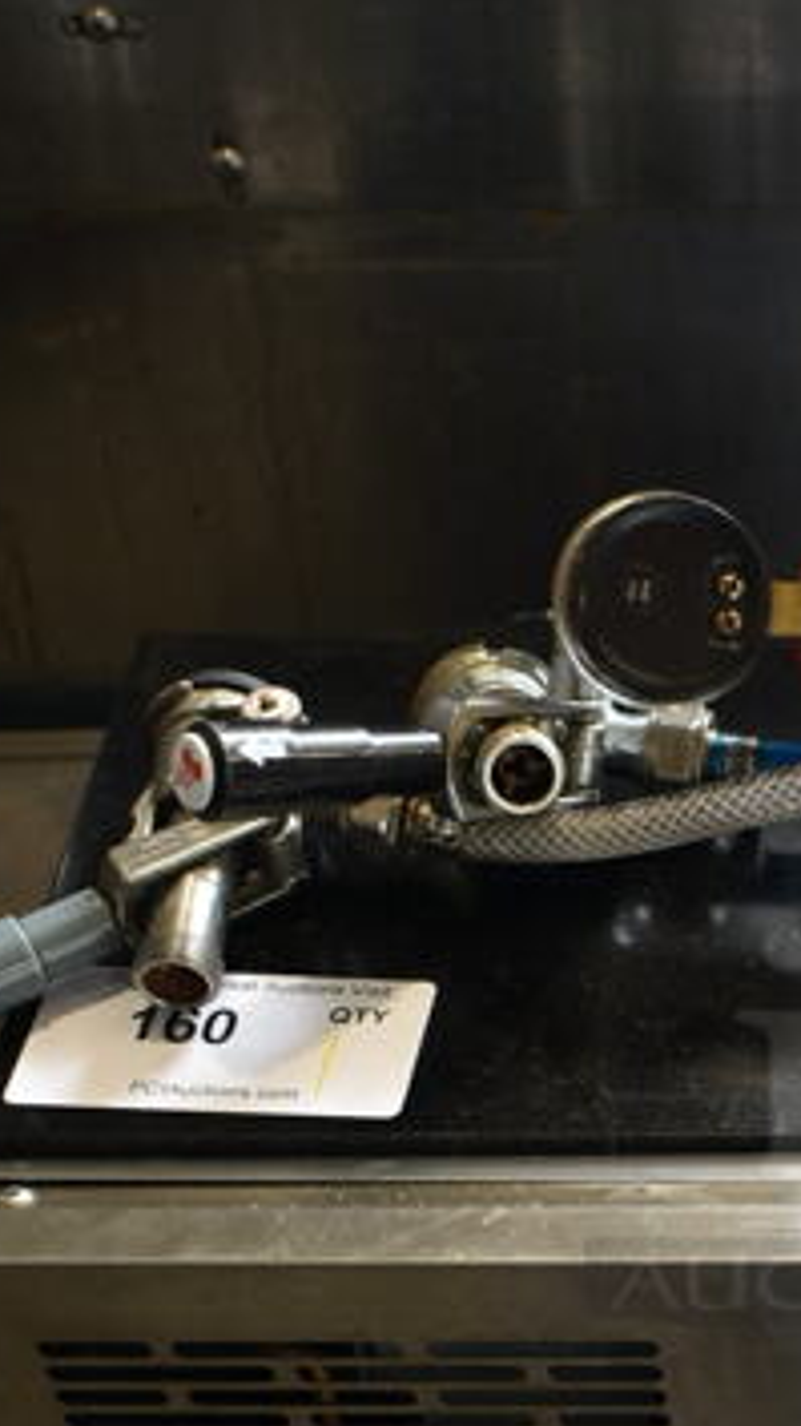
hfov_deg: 15.7
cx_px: 1034
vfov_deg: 28.4
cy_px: 1114
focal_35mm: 73
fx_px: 2758
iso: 100
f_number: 3.5
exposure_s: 1/30
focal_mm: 18
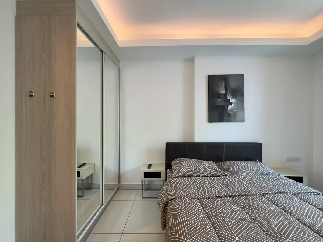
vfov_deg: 85.7
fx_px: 131
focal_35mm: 14
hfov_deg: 102.1
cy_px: 121
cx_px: 162
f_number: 2.2
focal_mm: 2.22
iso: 200
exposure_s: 1/50
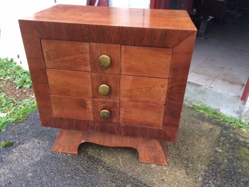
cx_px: 124
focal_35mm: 29
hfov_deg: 61.7
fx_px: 209
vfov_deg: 48.2
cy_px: 94
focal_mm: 4.15
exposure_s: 1/100
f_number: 2.2
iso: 40
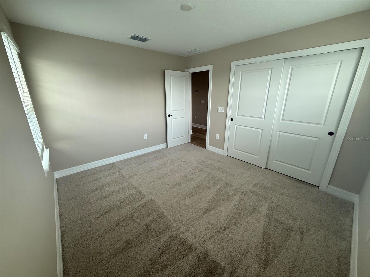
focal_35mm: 14
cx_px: 185
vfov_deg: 85.7
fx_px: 150
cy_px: 138
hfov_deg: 102.1
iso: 125
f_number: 2.2
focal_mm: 2.22
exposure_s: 1/120
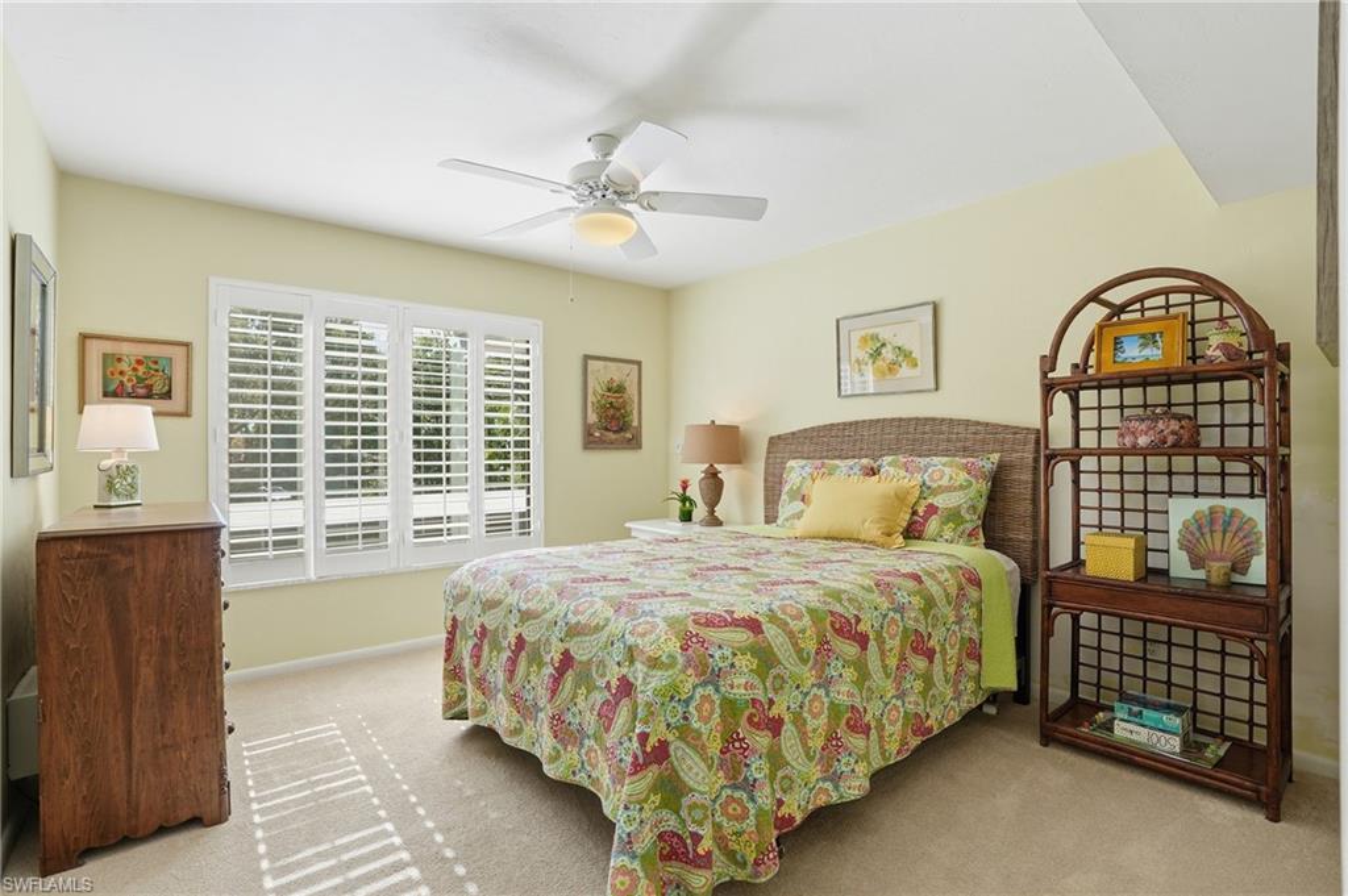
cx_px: 674
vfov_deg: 73.7
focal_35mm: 16
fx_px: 599
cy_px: 448
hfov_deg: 96.8
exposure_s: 1/500
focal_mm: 16
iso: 400
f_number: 9
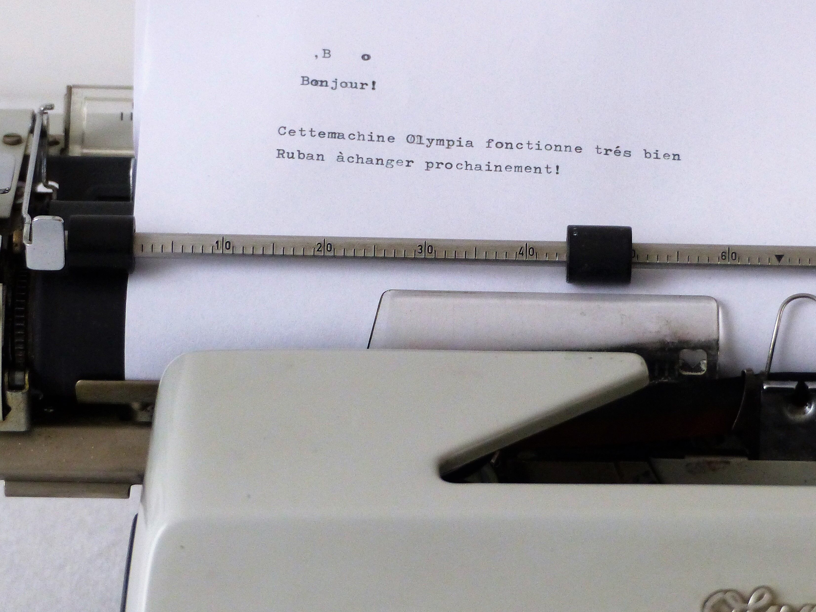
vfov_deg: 6.3
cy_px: 255
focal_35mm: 234
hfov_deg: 8.5
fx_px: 5516
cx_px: 486
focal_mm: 31.5
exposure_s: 1/80
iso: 400
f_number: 2.8
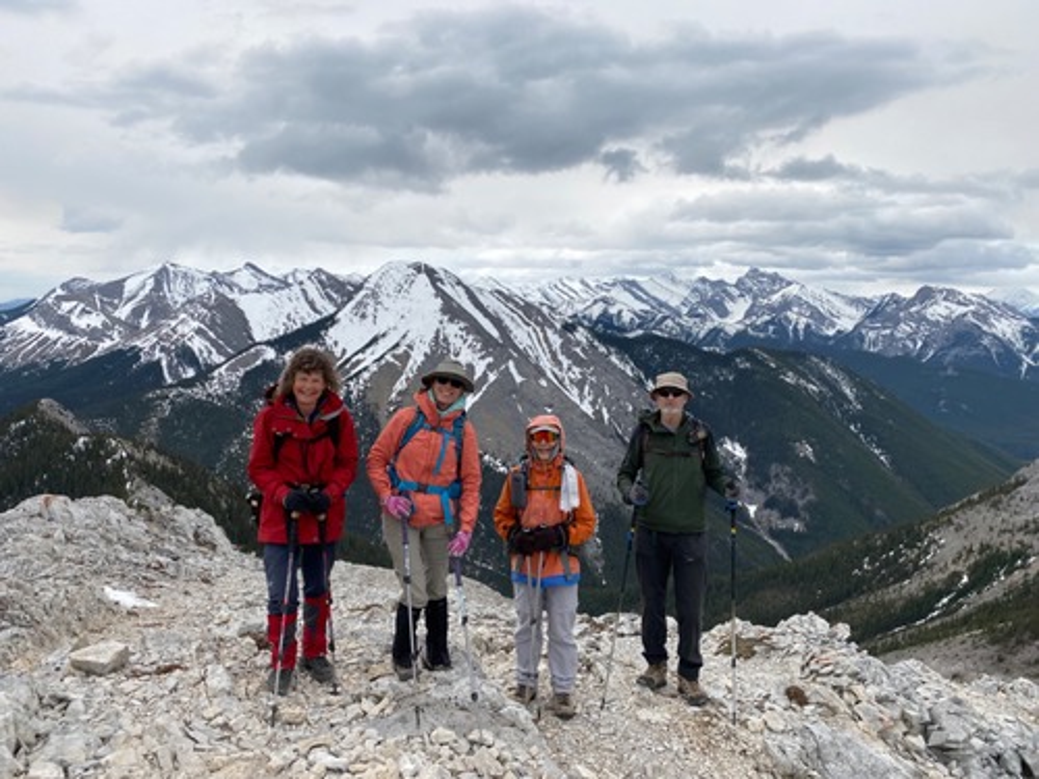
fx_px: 780
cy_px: 390
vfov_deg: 53.1
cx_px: 520
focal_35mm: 26
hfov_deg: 67.3
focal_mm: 4.25
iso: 32
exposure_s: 1/3846
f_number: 1.8
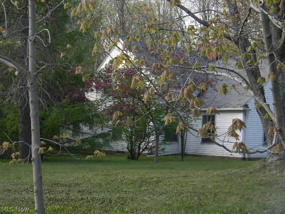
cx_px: 142
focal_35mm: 67
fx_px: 552
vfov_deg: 21.9
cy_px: 107
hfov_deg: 29.0
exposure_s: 1/98.1
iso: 80
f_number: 4.3
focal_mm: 12.2
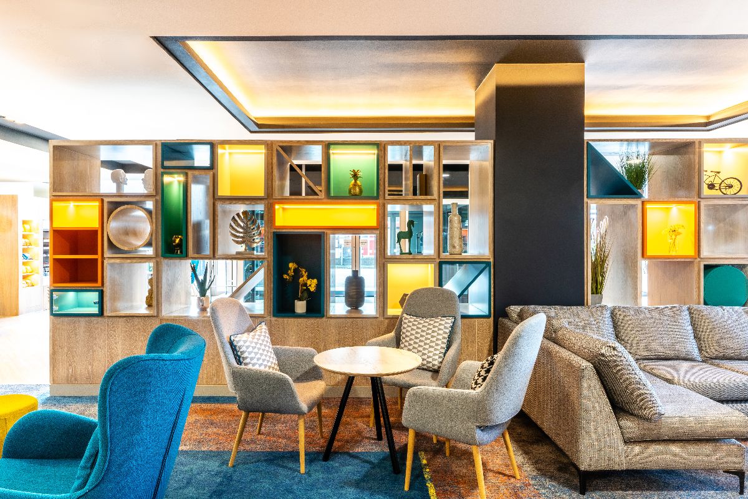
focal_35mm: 21
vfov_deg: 59.5
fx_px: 436
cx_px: 374
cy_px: 250
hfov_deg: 81.2
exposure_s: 1/3
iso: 200
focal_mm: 21
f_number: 16
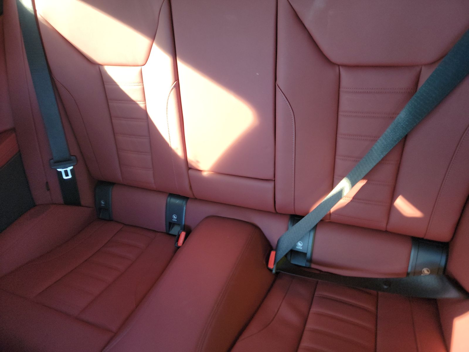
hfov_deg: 71.6
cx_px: 234
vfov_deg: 56.8
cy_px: 176
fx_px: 325
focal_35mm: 24
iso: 326
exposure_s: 1/59
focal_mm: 6.7
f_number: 1.8
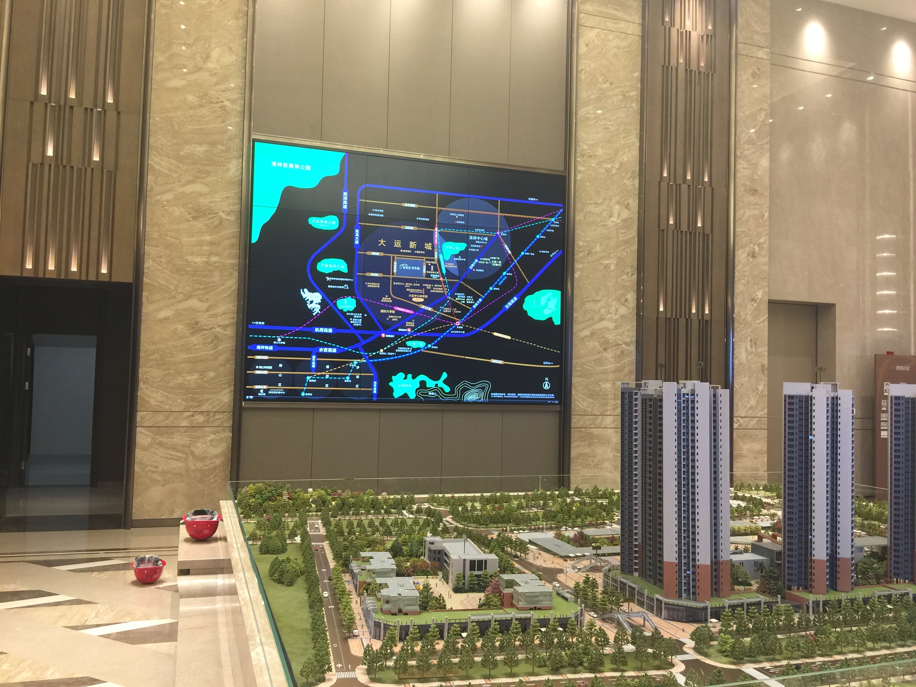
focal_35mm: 29
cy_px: 344
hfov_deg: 61.7
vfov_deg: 48.2
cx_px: 458
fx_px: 767
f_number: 2.2
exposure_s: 1/33
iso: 50
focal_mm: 4.15
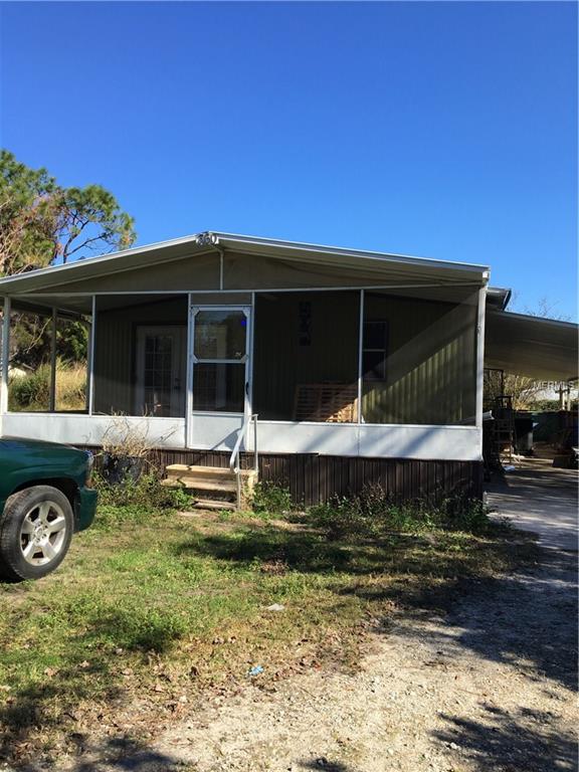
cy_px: 386
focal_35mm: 29
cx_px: 290
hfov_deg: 48.2
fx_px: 647
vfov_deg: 61.7
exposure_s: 1/712
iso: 25
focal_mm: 4.15
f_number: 2.2
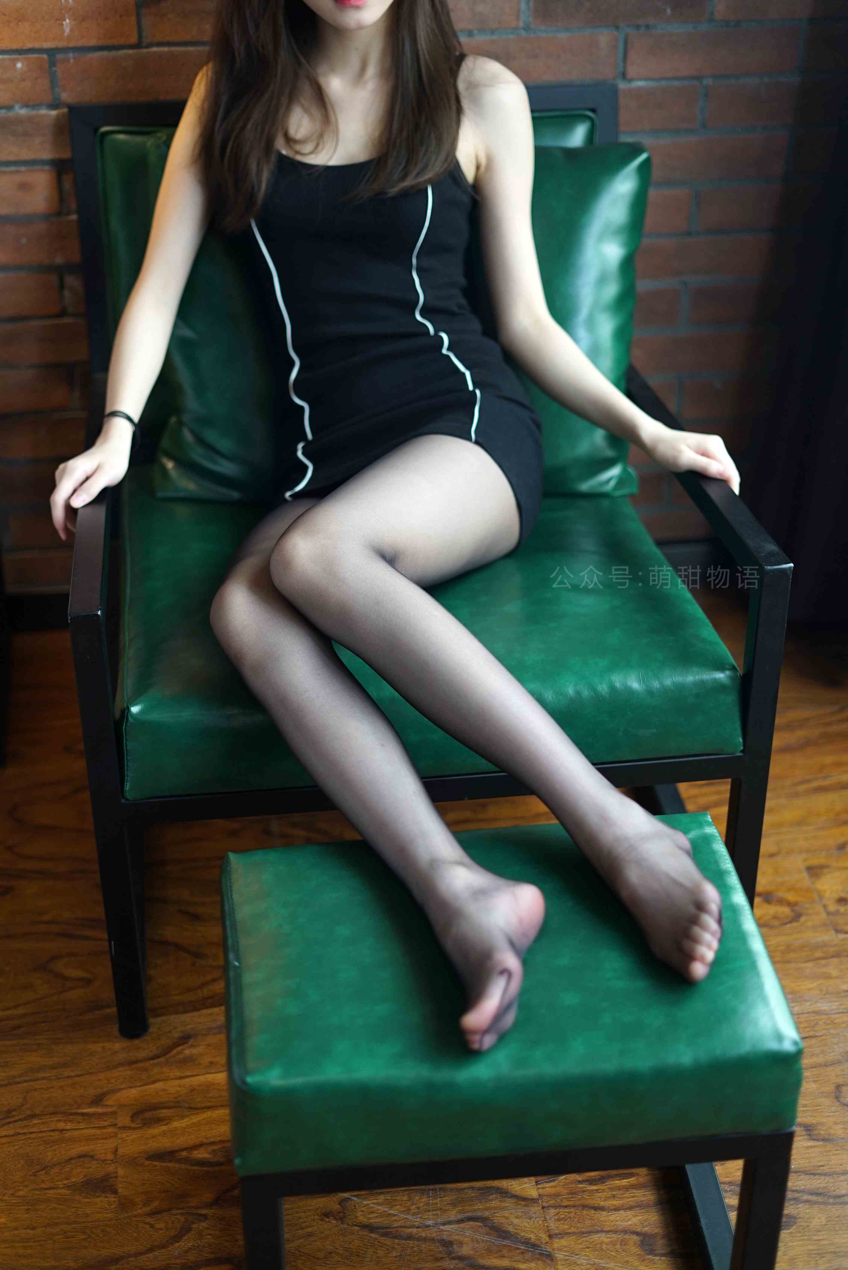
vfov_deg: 39.6
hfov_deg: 27.0
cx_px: 424
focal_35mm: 50
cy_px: 635
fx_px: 1764
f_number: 2
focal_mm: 50
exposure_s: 1/125
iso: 640
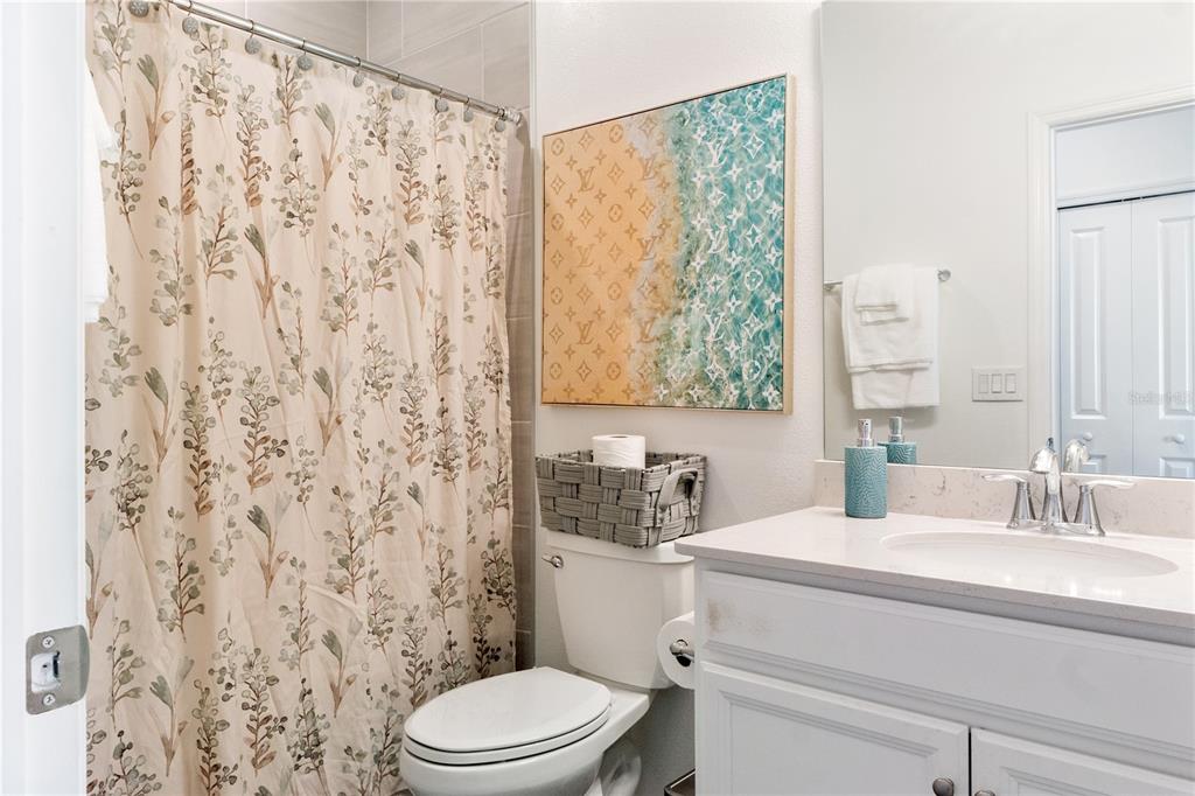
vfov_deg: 53.1
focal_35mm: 24
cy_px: 398
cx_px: 598
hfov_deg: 73.8
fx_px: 796
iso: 320
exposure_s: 1/10
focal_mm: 16
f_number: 9
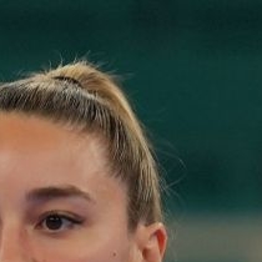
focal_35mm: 2188
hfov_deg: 0.8
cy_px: 569
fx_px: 18736
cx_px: -286
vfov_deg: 0.8
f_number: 2.8
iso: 400
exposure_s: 1/1000
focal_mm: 200
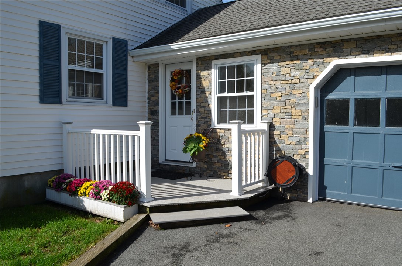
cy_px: 133
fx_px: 334
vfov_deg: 43.4
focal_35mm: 30
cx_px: 201
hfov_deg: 62.0
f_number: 9
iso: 100
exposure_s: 1/320
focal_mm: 20
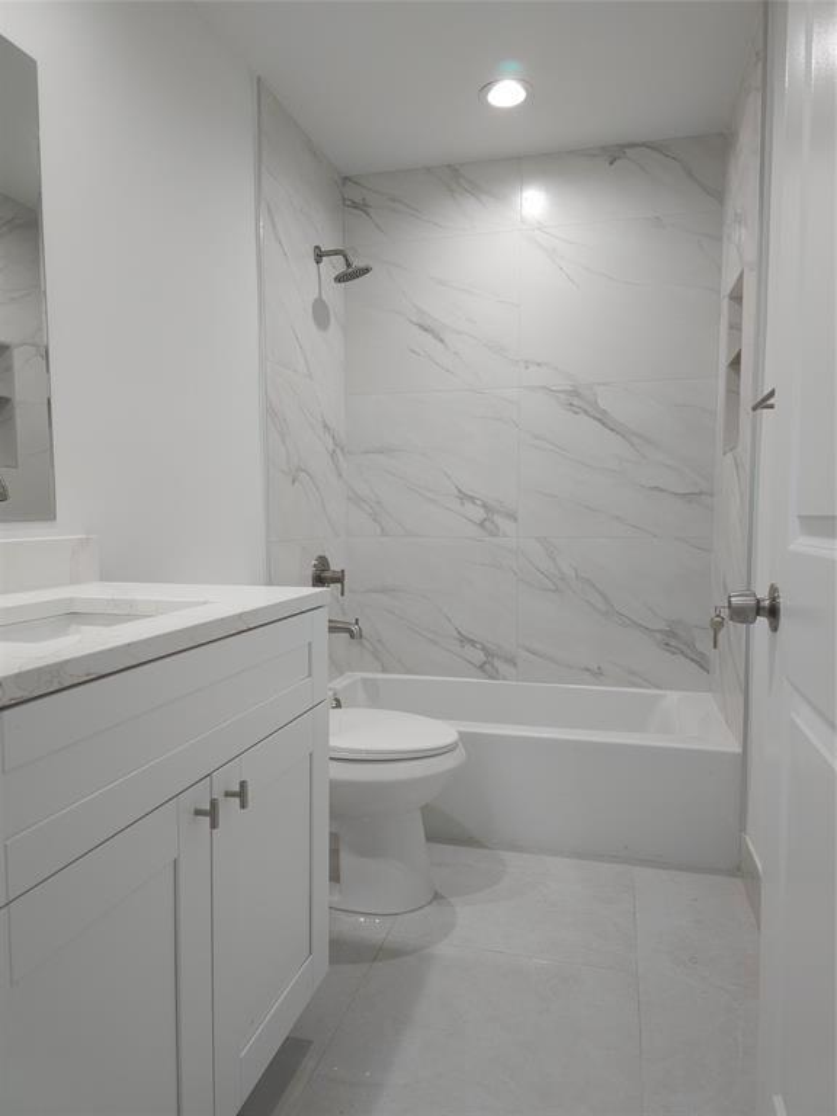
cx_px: 418
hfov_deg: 58.9
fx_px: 742
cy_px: 558
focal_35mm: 23
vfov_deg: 73.9
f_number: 1.7
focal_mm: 6.3
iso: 125
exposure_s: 1/60
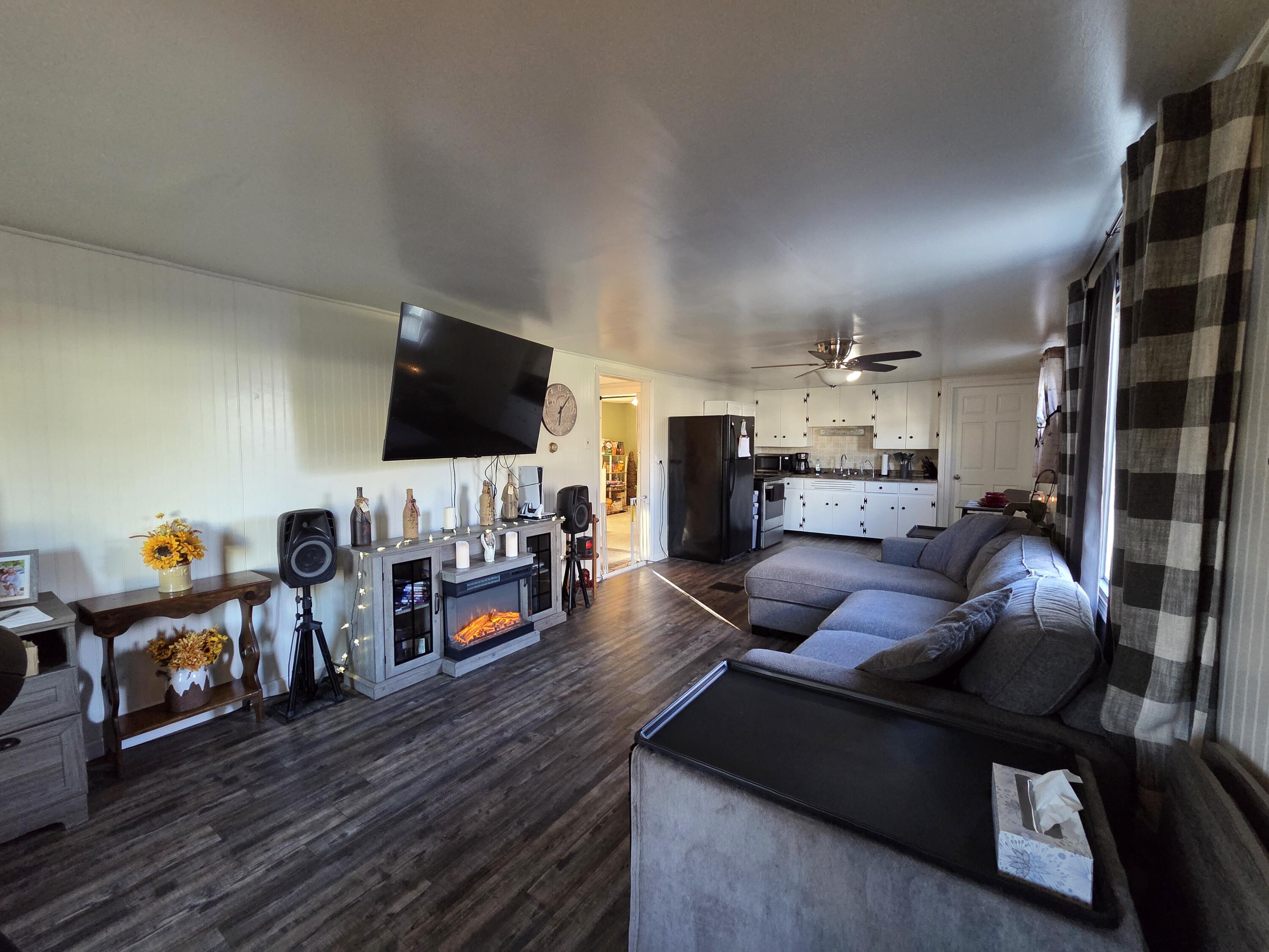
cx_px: 634
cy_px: 476
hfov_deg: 106.2
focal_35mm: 13
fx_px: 477
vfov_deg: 89.9
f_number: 2.2
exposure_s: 1/60
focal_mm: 2.2
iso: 800
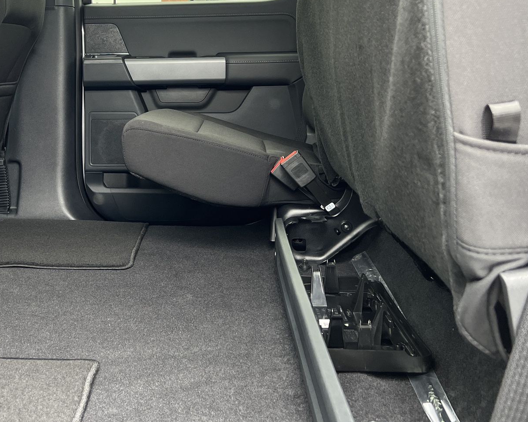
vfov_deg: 34.0
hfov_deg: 42.2
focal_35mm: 43
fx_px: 672
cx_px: 163
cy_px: 93
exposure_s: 1/113
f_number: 1.5
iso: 125
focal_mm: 5.7
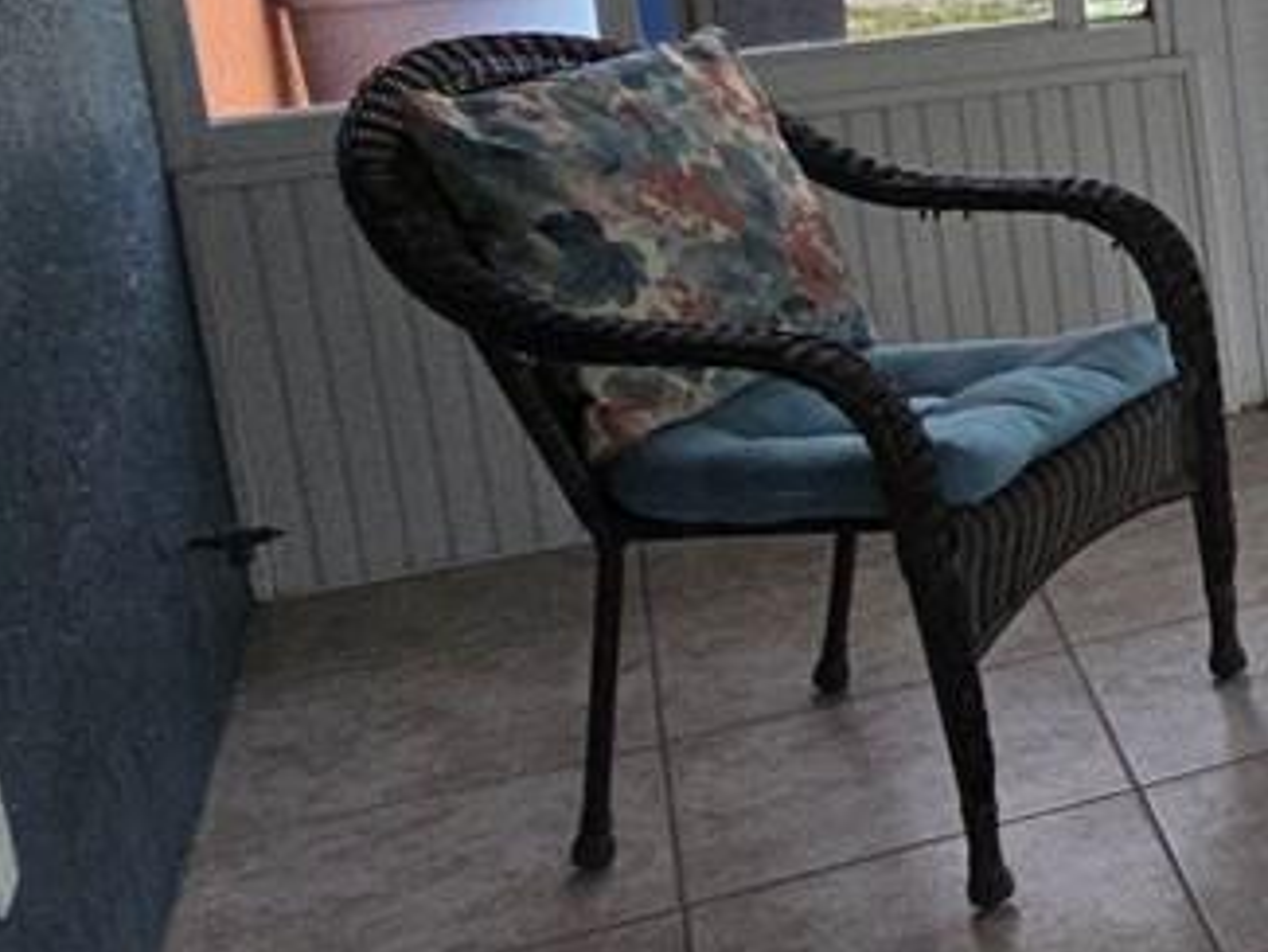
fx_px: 2345
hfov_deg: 21.1
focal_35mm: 64
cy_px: 55
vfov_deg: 22.3
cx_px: 2243
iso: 50
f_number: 2.2
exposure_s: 1/120
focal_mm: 2.2
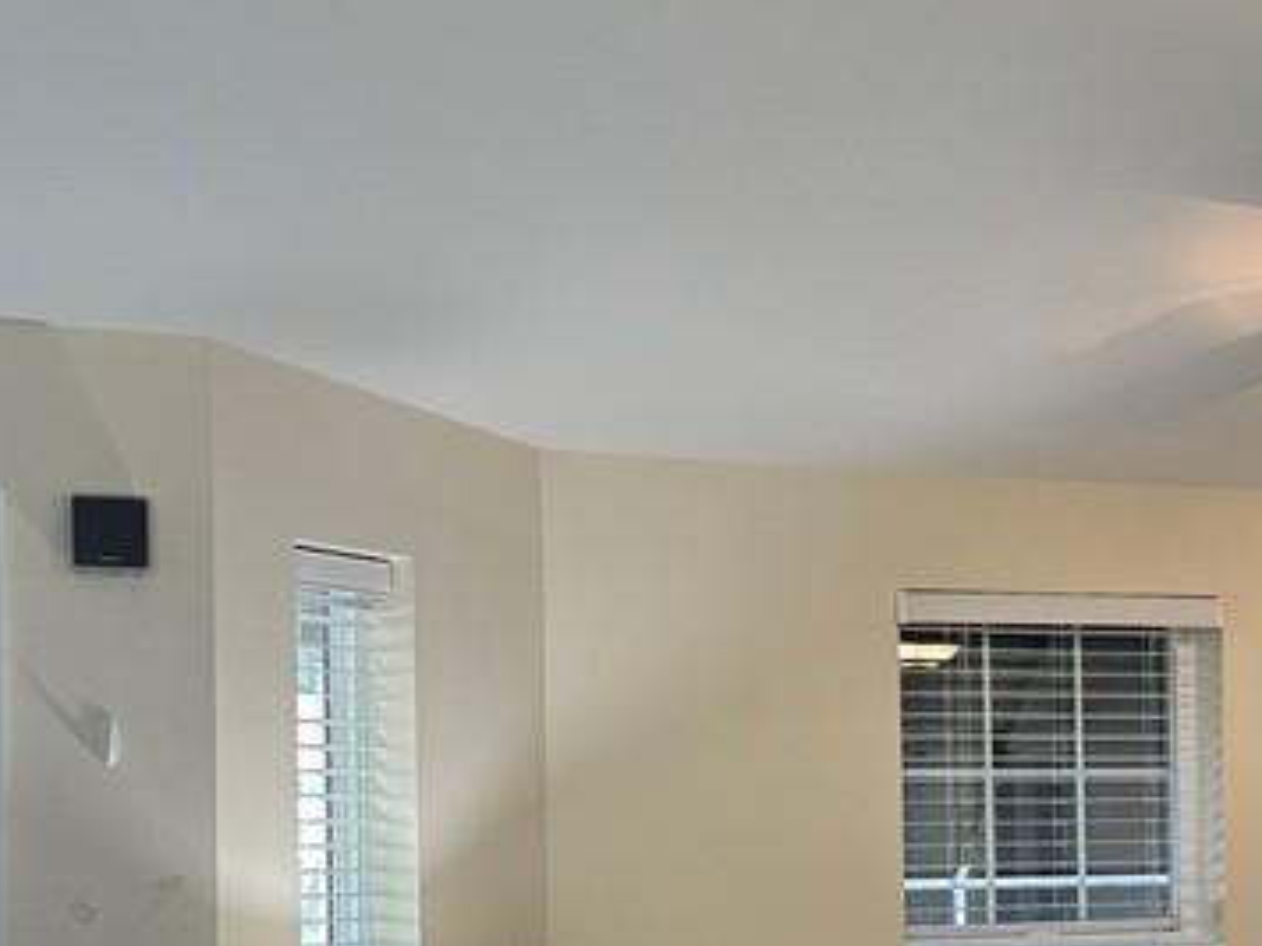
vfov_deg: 20.8
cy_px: 875
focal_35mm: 69
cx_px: 1124
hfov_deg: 27.2
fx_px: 2516
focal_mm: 6.86
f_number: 1.78
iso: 125
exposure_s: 1/120
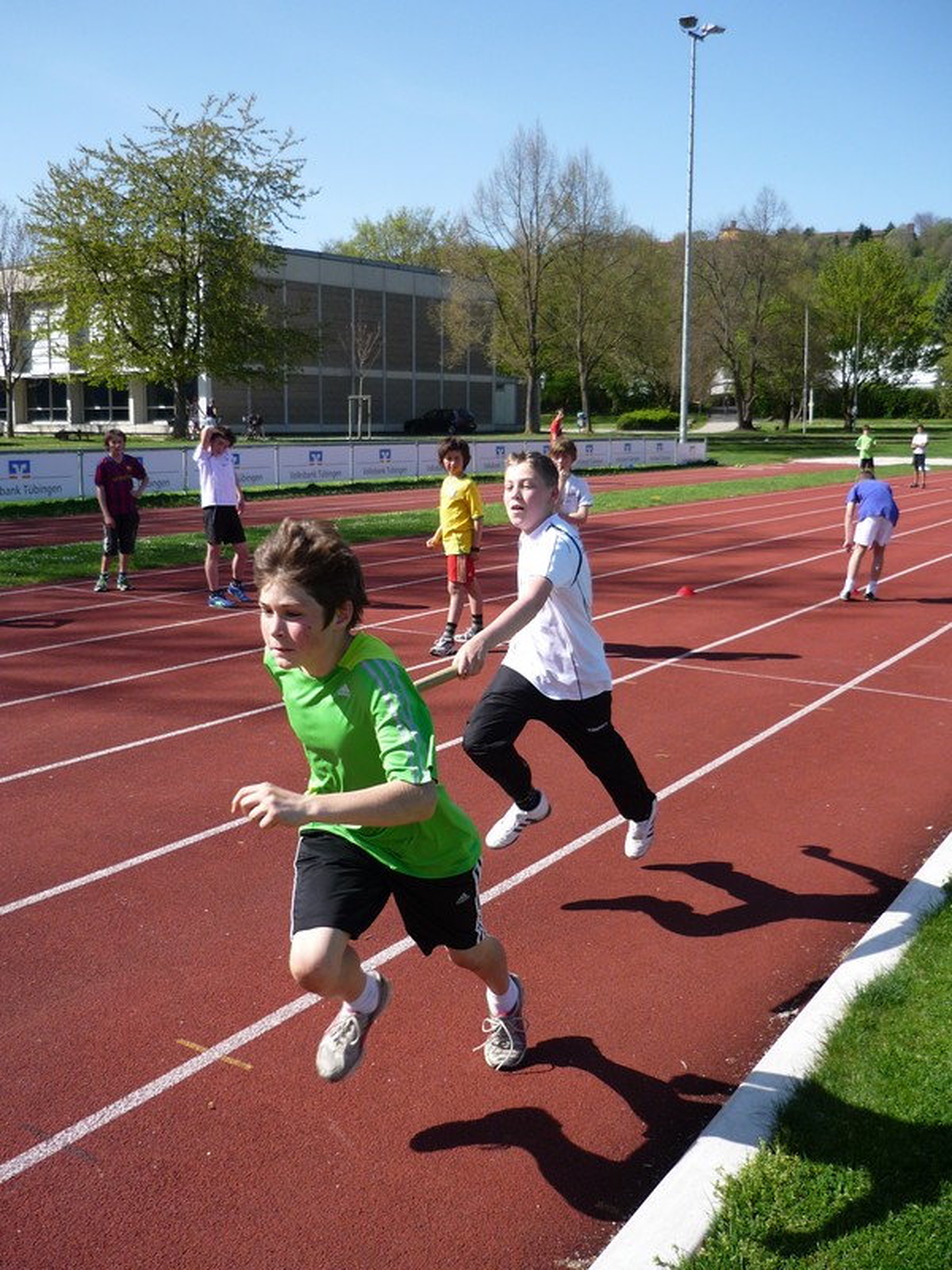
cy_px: 635
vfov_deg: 55.4
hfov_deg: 42.9
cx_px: 476
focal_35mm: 33
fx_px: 1210
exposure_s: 1/1000
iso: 100
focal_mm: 5.5
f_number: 2.8
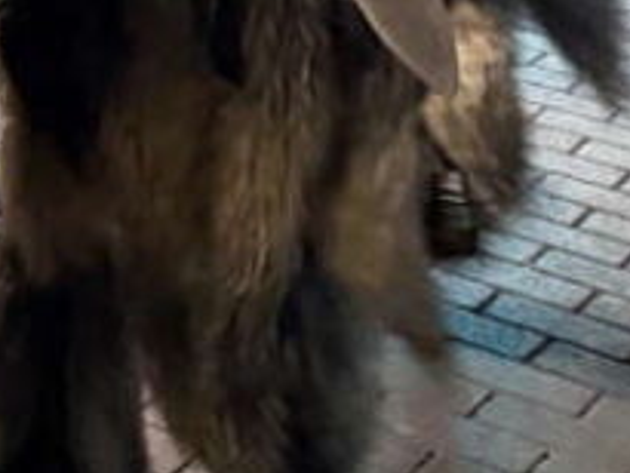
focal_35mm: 120
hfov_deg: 14.5
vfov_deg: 11.2
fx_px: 2185
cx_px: -486
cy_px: -470
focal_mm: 6.76
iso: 1000
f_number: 1.78
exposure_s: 1/33
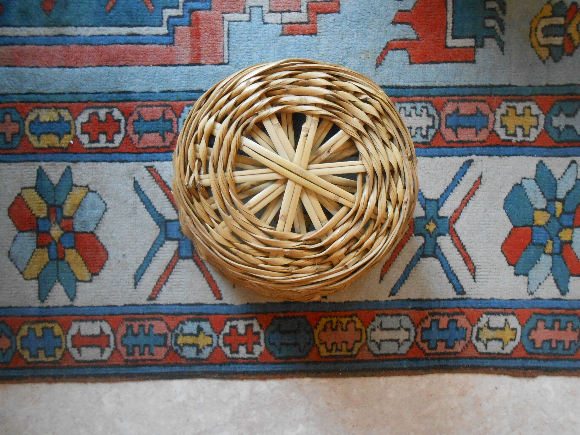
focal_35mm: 26
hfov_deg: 67.3
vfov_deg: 53.1
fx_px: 436
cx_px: 290
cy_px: 218
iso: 400
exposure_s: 1/15
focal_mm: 4.6
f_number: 3.5
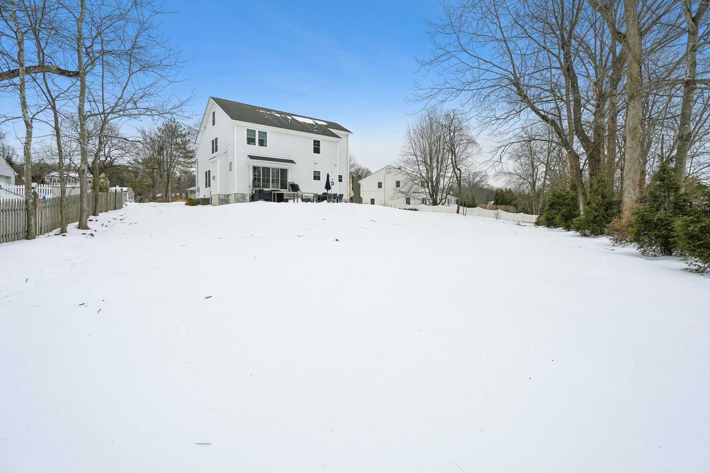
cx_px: 355
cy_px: 236
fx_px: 316
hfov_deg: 96.7
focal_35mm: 16
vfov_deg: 73.7
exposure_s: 1/2500
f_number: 8
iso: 400
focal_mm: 16
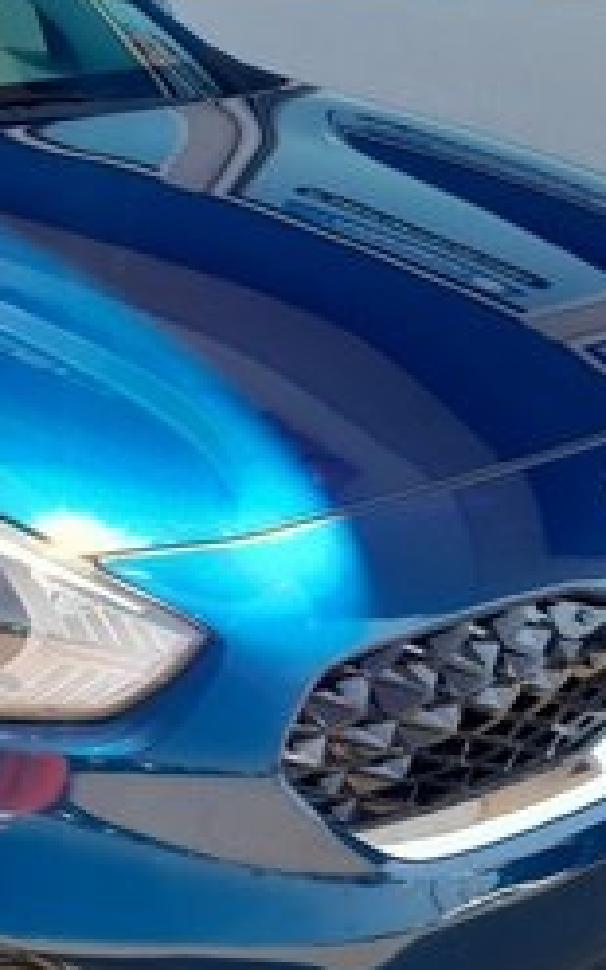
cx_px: -219
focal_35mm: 74
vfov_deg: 27.8
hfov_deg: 16.5
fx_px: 1955
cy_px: 583
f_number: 1.8
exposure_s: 1/120
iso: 40
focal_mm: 4
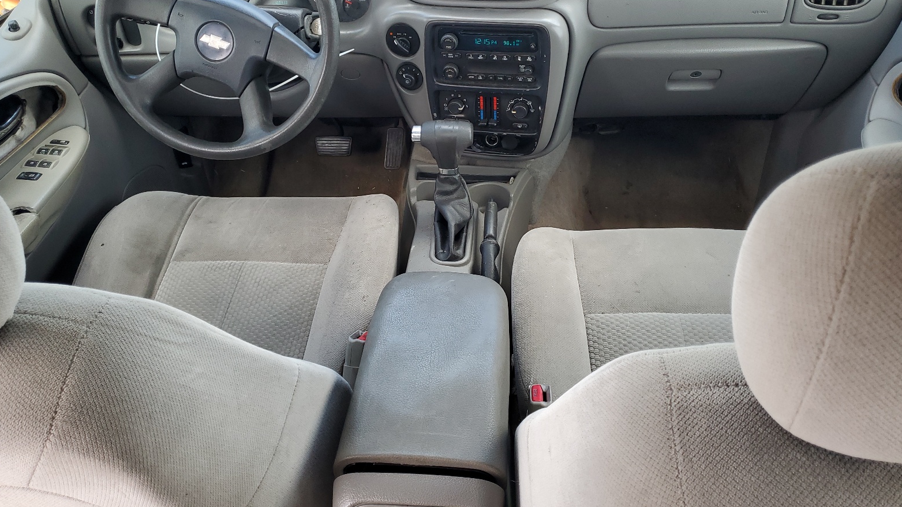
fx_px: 694
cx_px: 444
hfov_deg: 66.1
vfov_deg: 40.1
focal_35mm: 29
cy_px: 223
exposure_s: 1/120
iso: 54
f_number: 1.5
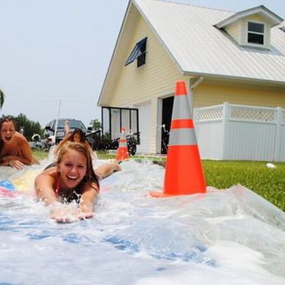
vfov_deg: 39.2
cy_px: 145
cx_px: 92
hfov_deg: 38.7
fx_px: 401
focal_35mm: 43
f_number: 9
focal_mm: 22
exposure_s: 1/320
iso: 100
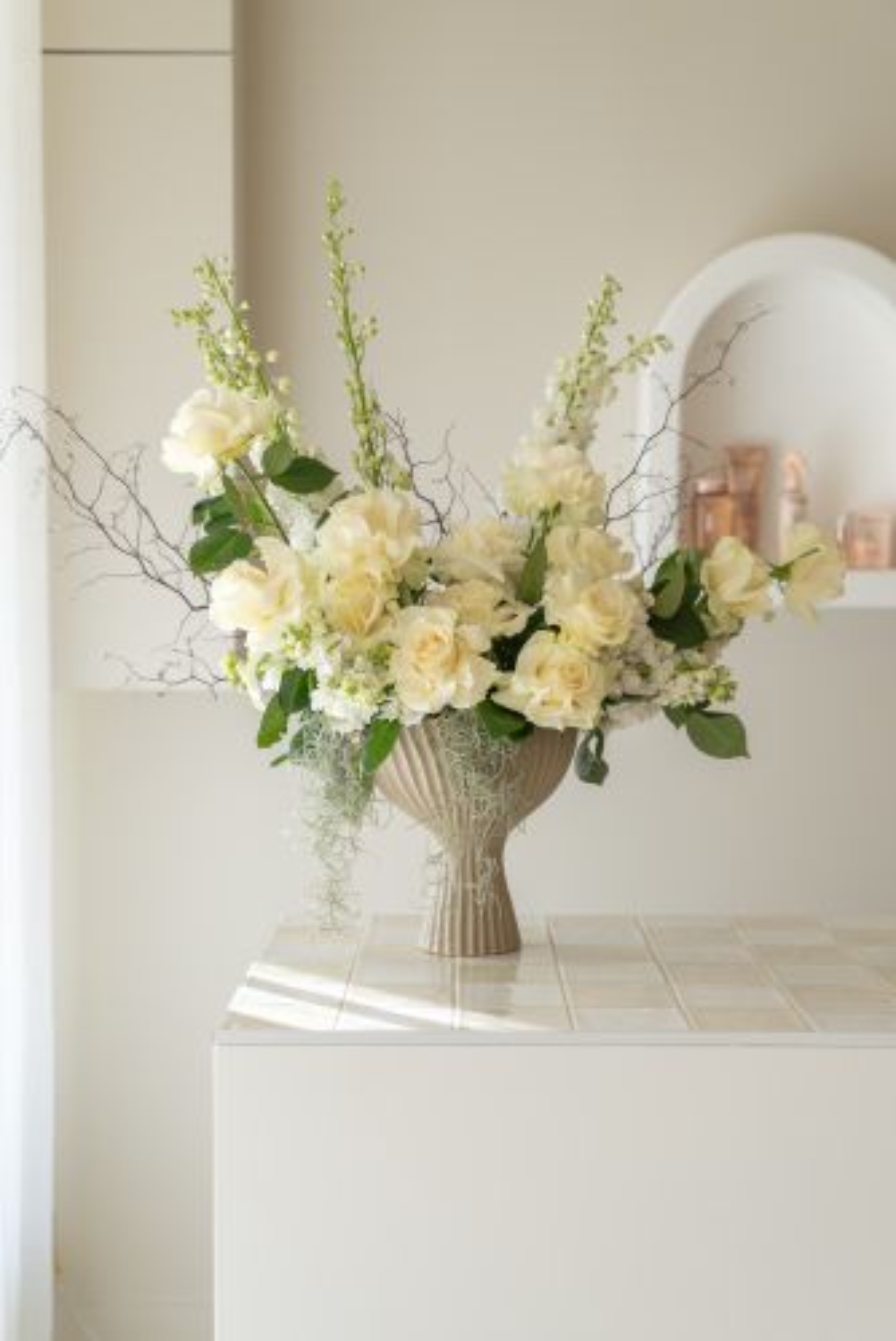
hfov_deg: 26.5
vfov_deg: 38.9
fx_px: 1901
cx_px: 448
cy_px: 670
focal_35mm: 51
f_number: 4
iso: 250
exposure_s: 1/250
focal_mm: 51
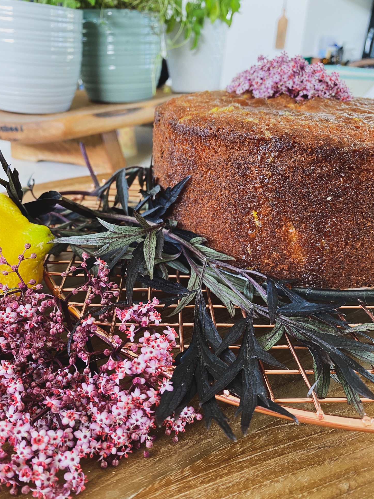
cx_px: 183
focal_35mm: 27
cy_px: 257
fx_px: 389
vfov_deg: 65.3
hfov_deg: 51.4
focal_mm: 4.25
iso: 125
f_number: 1.8
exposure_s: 1/60
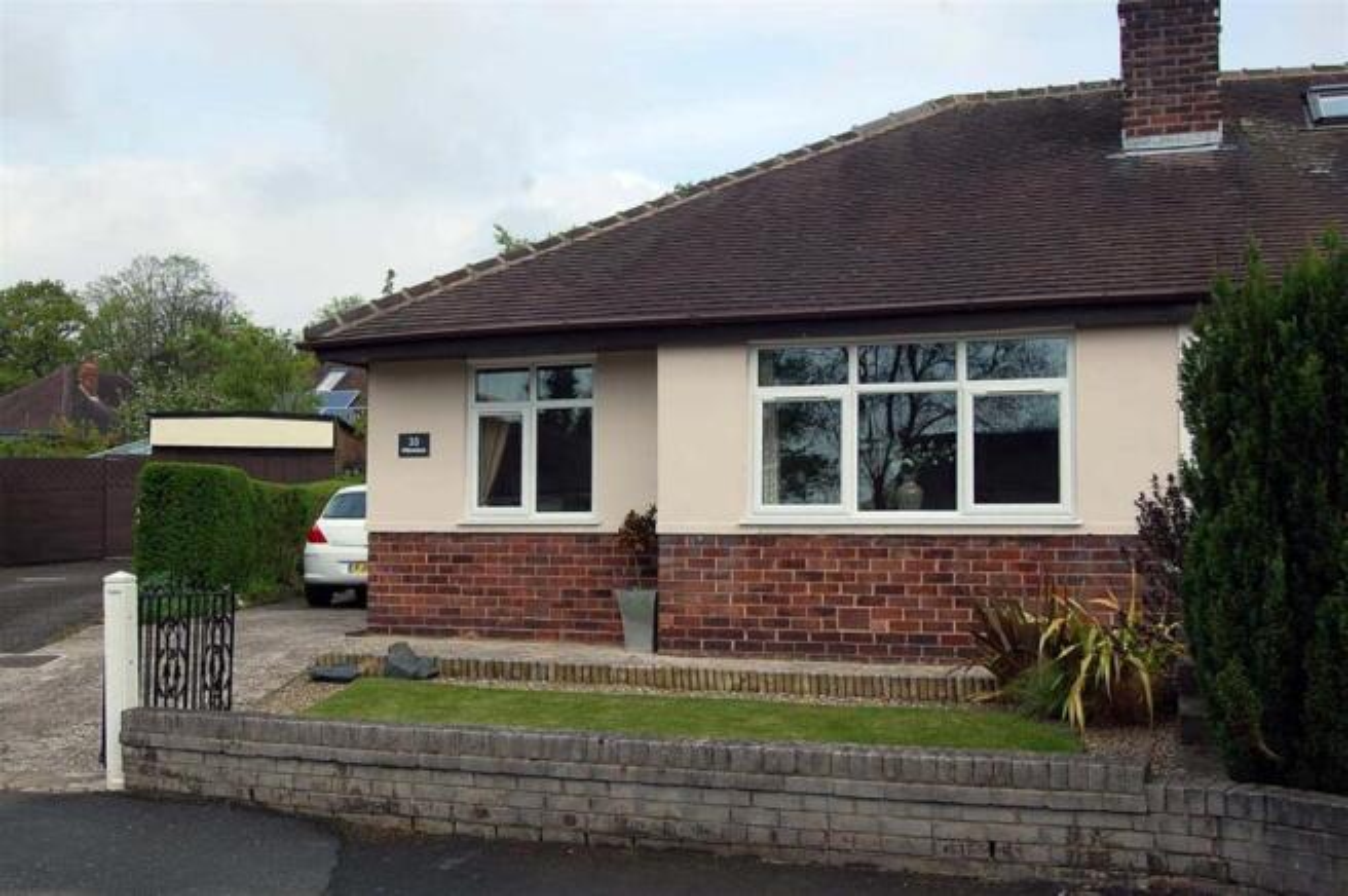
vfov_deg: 38.3
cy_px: 448
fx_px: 1291
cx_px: 674
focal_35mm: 34
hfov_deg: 55.2
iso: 200
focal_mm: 23
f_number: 8
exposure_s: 1/250
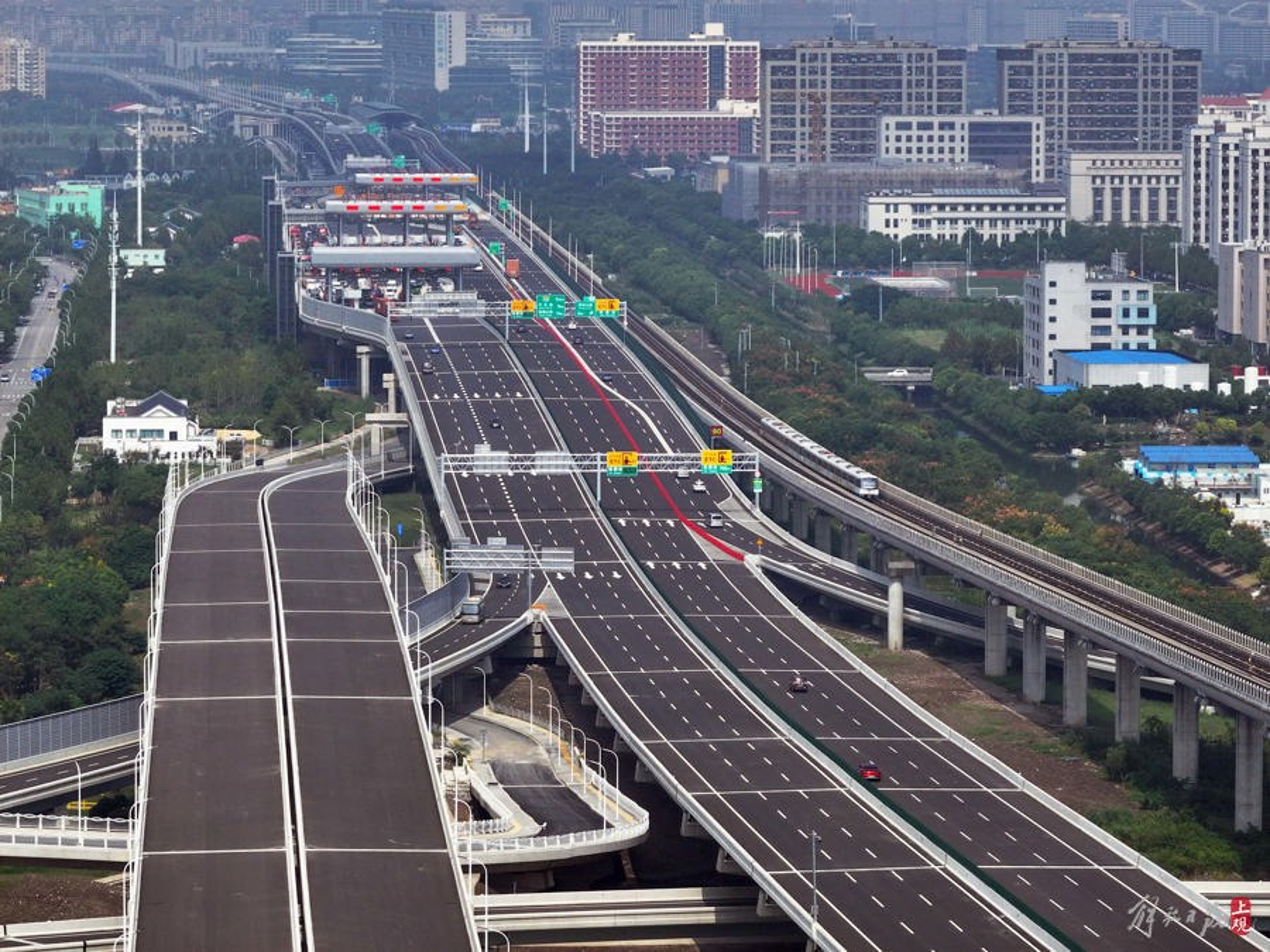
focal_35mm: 166
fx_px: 6090
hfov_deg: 11.9
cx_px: 635
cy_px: 476
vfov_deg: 8.9
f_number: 3.4
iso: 100
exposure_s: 1/2000
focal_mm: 30.71
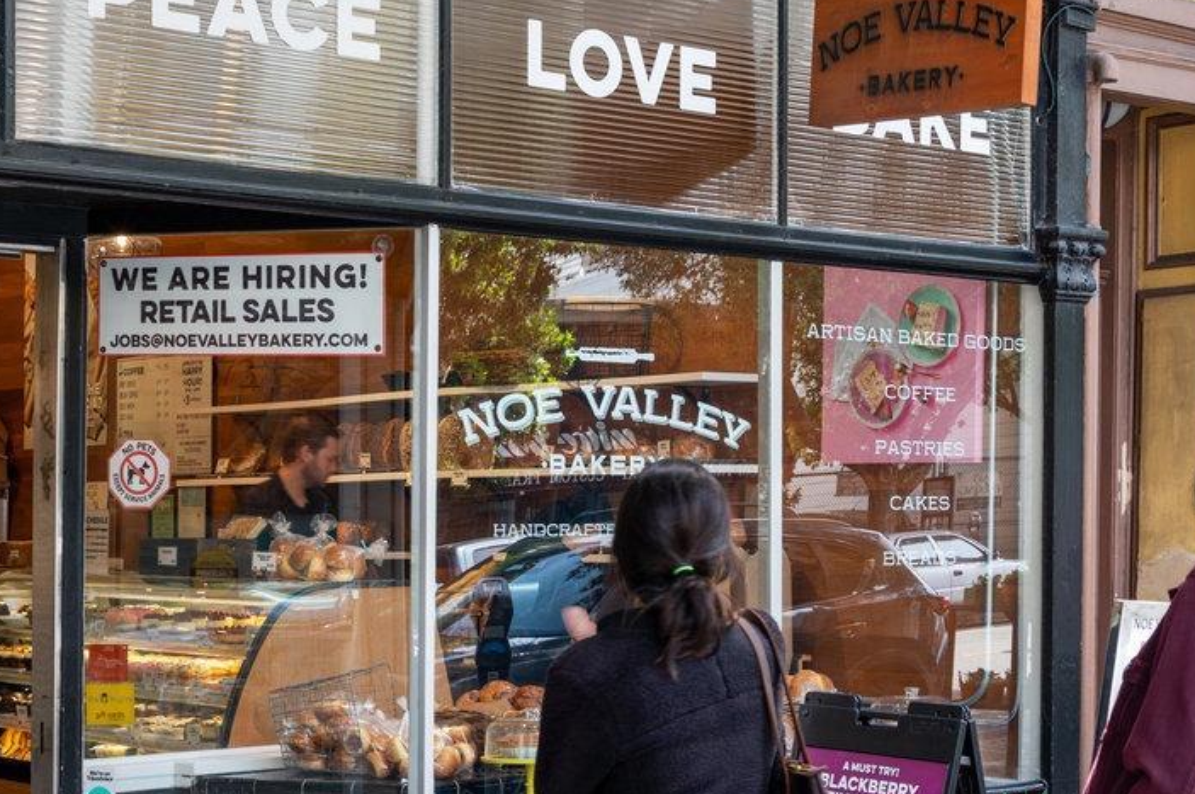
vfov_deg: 19.3
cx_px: 602
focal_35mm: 70
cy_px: 258
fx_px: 2321
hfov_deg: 28.9
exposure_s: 1/30
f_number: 9
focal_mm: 41
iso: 400
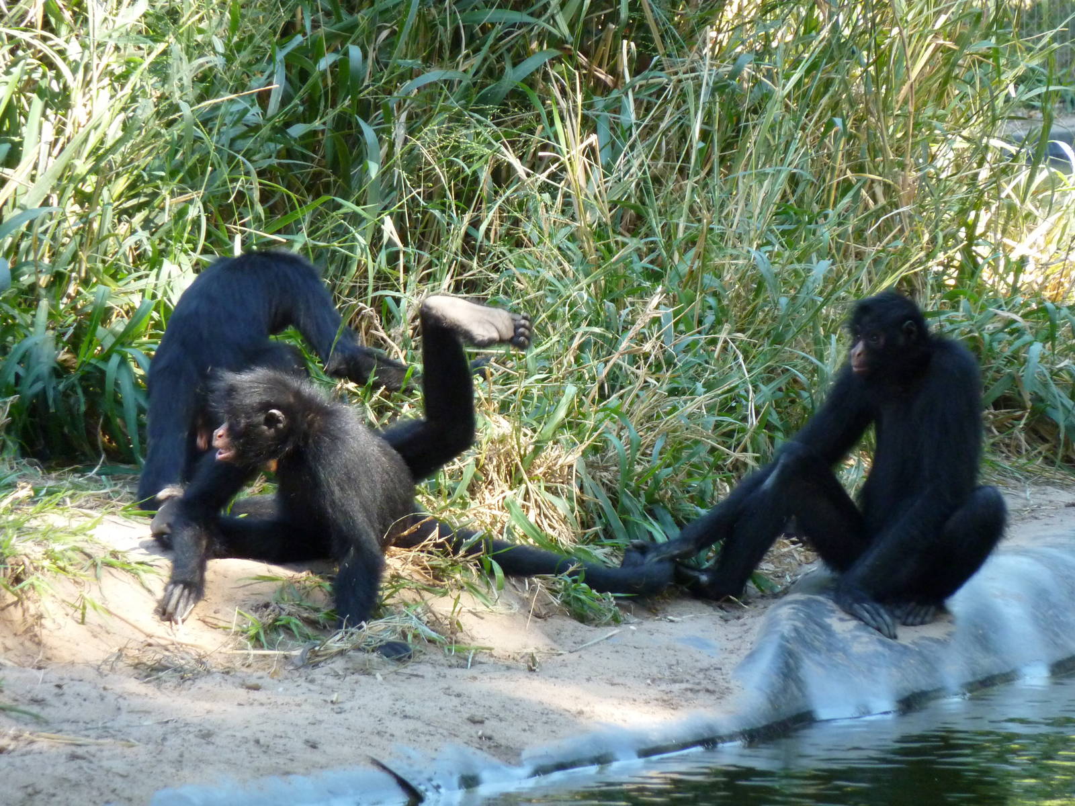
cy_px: 403
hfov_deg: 6.6
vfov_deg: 5.0
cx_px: 538
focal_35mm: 300
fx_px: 9317
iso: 400
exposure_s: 1/125
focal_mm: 49.2
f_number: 4.9
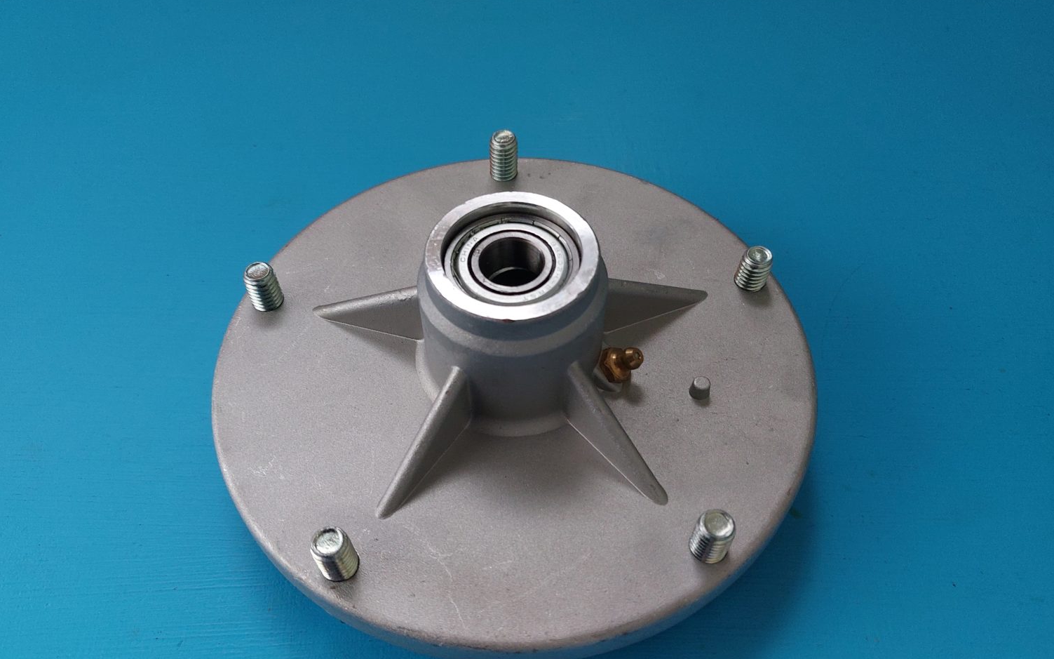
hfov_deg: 70.4
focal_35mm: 26
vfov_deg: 47.3
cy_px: 395
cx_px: 526
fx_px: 747
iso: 400
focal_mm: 5.23
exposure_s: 1/50
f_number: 1.8
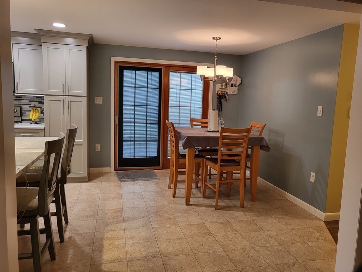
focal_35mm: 26
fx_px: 272
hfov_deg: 67.3
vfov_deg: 53.1
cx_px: 181
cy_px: 136
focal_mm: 4.25
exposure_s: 1/60
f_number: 1.8
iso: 200
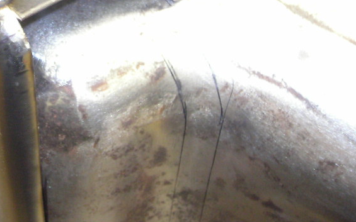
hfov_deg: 27.5
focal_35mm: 73
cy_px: -13
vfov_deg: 17.3
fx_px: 708
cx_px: 54
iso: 175
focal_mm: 6.3
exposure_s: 1/3.9
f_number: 3.2
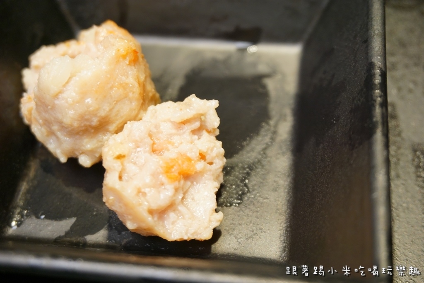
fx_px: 548
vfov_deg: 29.0
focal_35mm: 46
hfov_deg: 42.3
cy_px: 142
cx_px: 212
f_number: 5
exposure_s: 1/60
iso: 500
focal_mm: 31
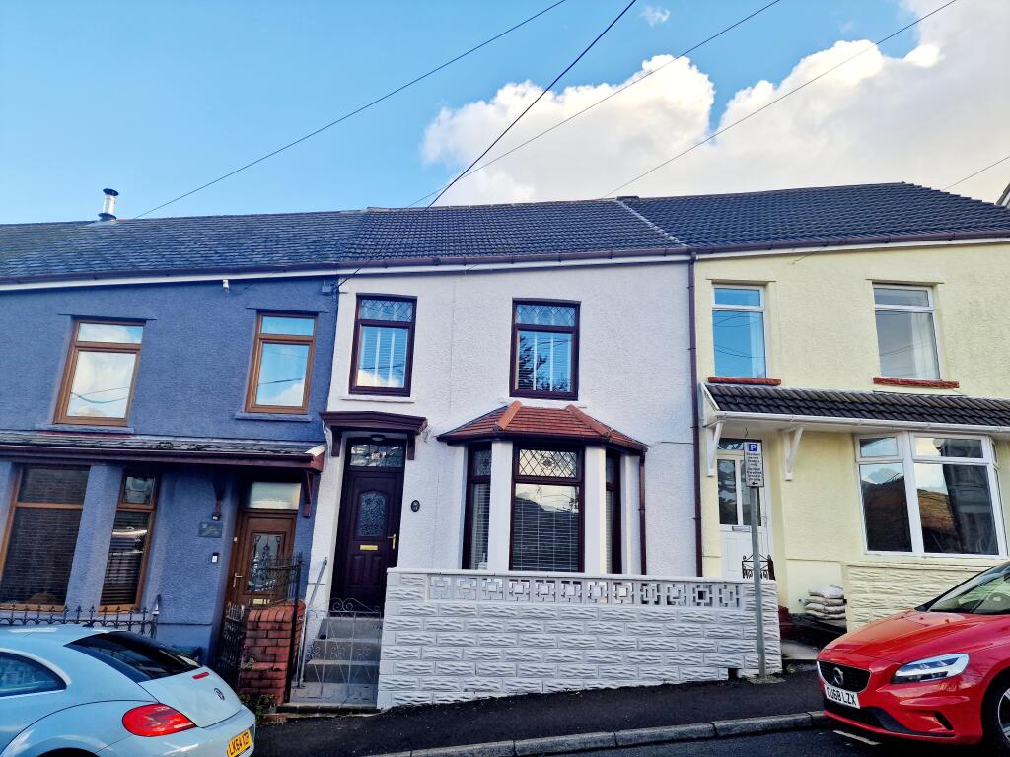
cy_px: 378
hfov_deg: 73.9
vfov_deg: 58.9
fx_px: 671
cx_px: 505
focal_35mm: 23
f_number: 1.8
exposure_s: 1/357
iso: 50
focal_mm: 6.4
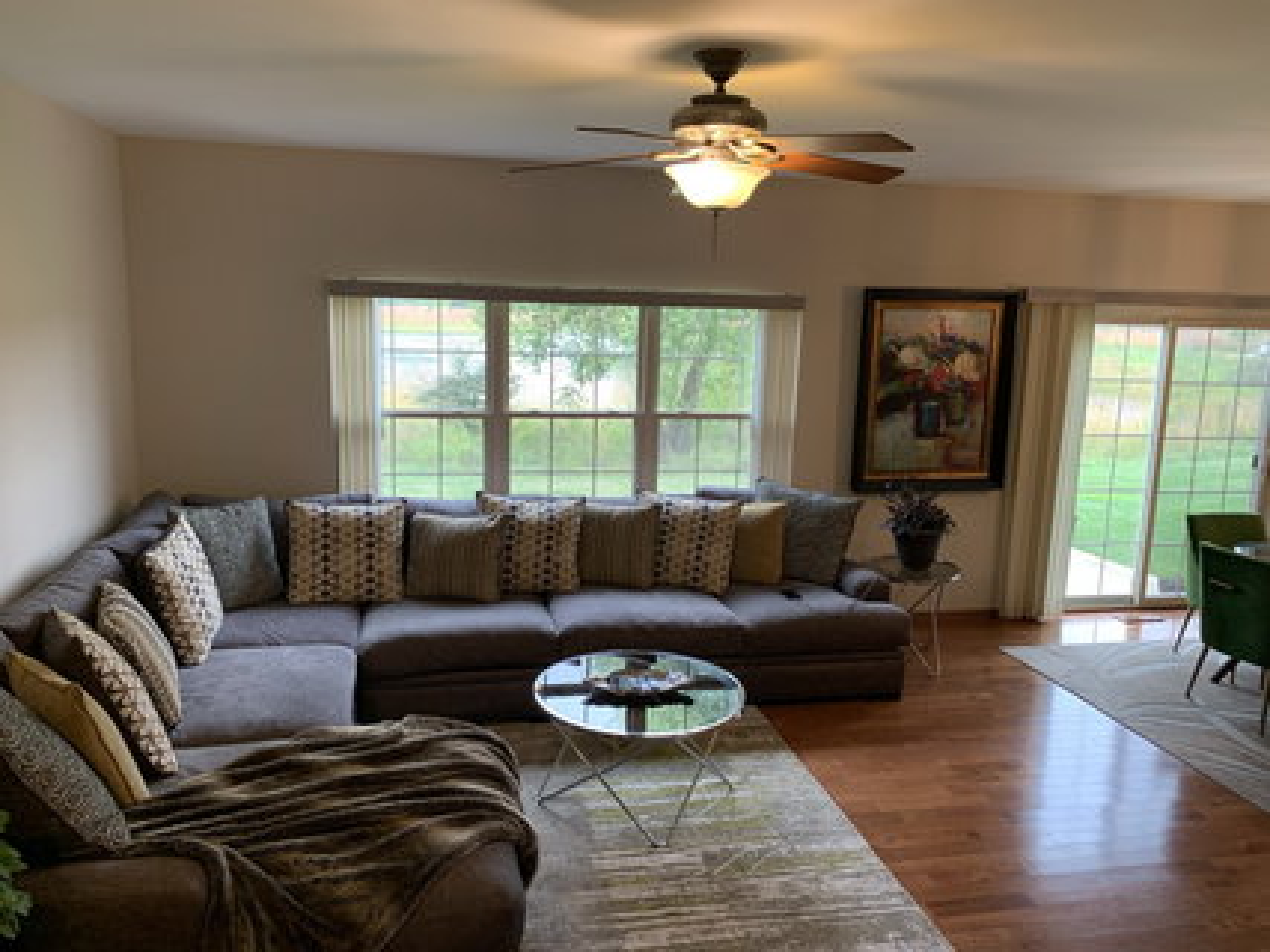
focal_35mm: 26
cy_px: 476
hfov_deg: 67.3
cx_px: 635
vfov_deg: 53.0
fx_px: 954
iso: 125
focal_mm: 4.25
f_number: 1.8
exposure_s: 1/60
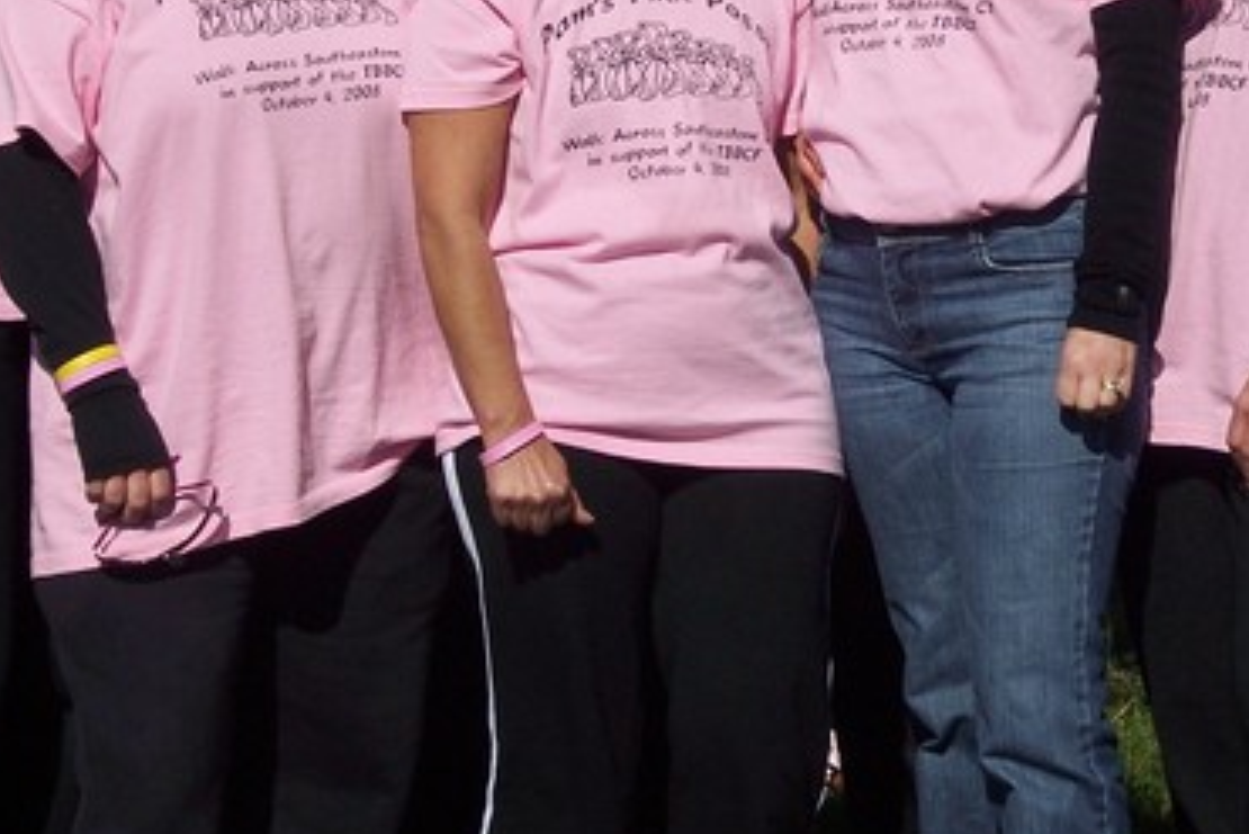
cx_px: 803
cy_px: 10
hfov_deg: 11.2
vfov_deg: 7.4
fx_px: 6386
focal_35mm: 184
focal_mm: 18.7
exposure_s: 1/1000
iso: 100
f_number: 5.6
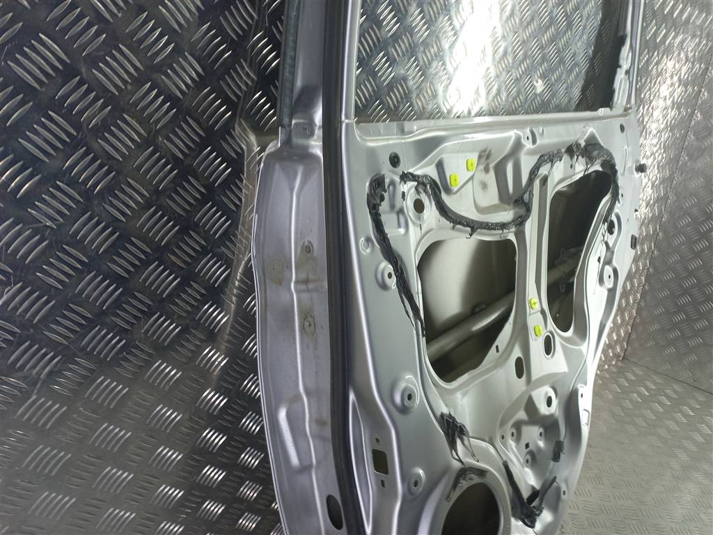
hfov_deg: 69.4
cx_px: 356
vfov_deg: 54.9
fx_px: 515
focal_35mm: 25
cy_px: 268
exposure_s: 1/50
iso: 50
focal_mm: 4.6
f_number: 1.8
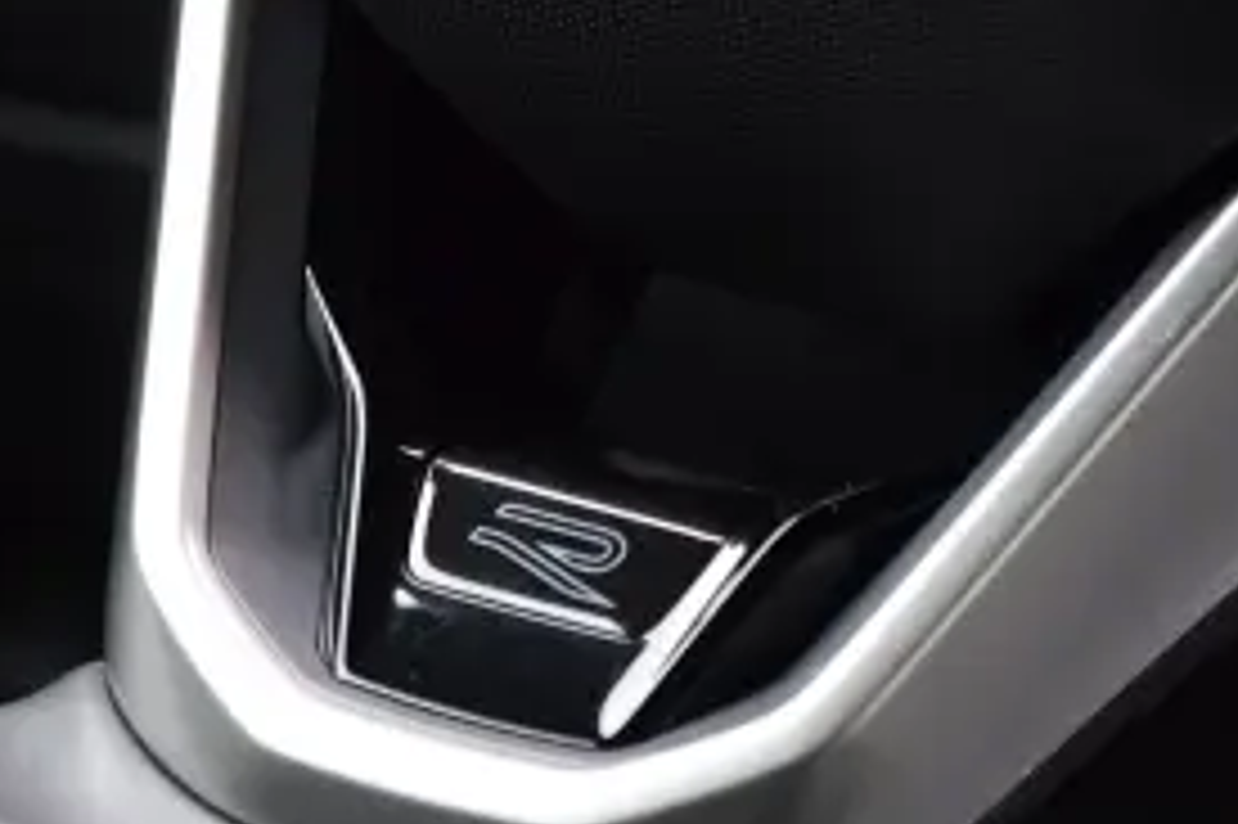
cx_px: 644
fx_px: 18008
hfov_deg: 3.9
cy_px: 471
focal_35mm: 524
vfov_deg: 2.6
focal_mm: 150
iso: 1600
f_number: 6
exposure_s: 1/125
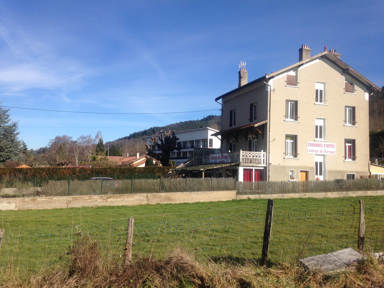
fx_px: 366
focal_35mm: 33
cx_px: 192
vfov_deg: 42.9
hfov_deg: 55.4
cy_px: 144
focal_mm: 4.12
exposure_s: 1/1808
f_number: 2.4
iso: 50
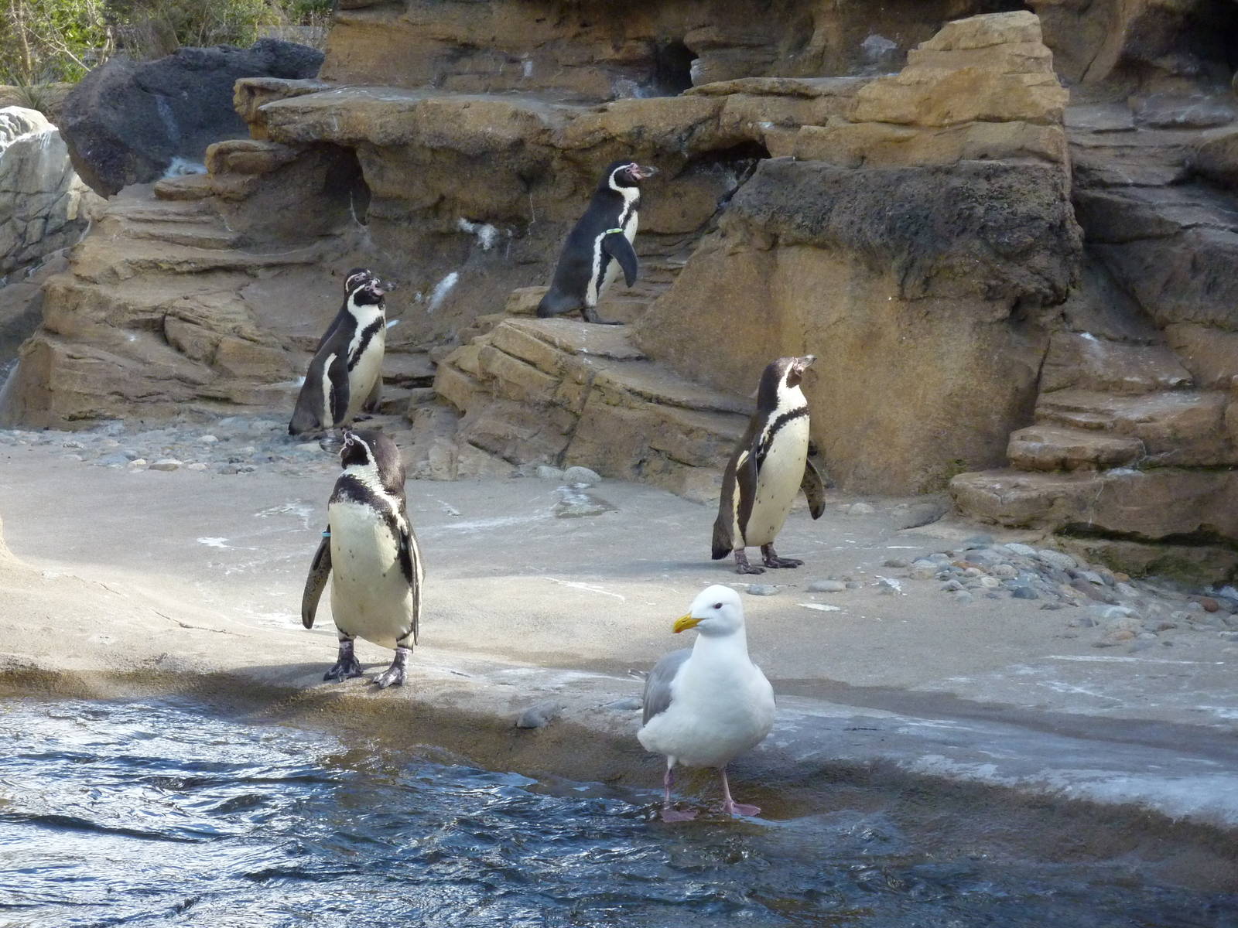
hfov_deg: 15.4
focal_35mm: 128
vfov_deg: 11.6
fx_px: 4578
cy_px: 464
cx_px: 619
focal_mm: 21
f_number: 4.4
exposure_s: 1/500
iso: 320
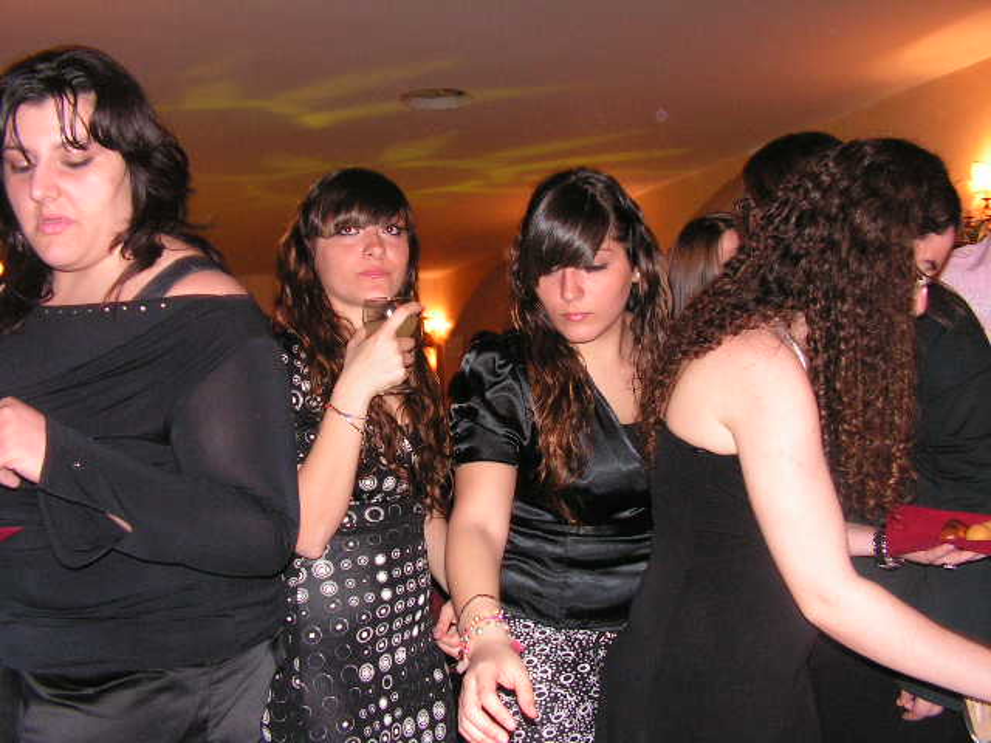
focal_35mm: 36
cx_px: 496
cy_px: 372
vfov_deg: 39.7
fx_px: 1031
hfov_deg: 51.4
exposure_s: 1/40
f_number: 3.2
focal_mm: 6
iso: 200
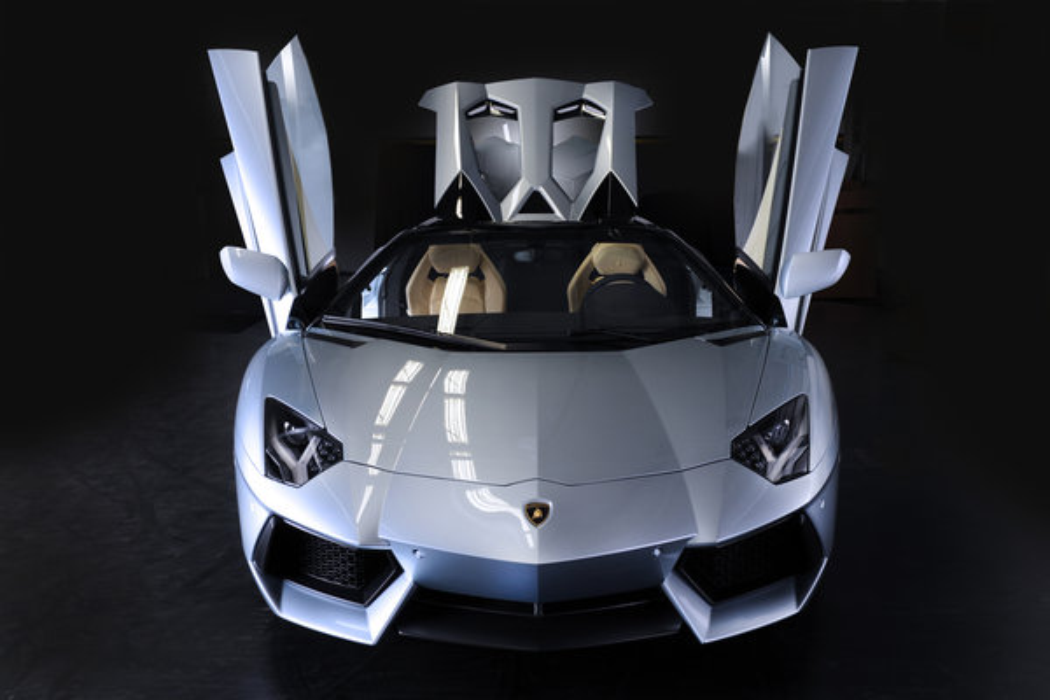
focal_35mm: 35
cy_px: 350
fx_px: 1021
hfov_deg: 54.4
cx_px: 525
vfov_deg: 37.9
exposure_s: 1/80
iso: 400
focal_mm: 35
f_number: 5.6
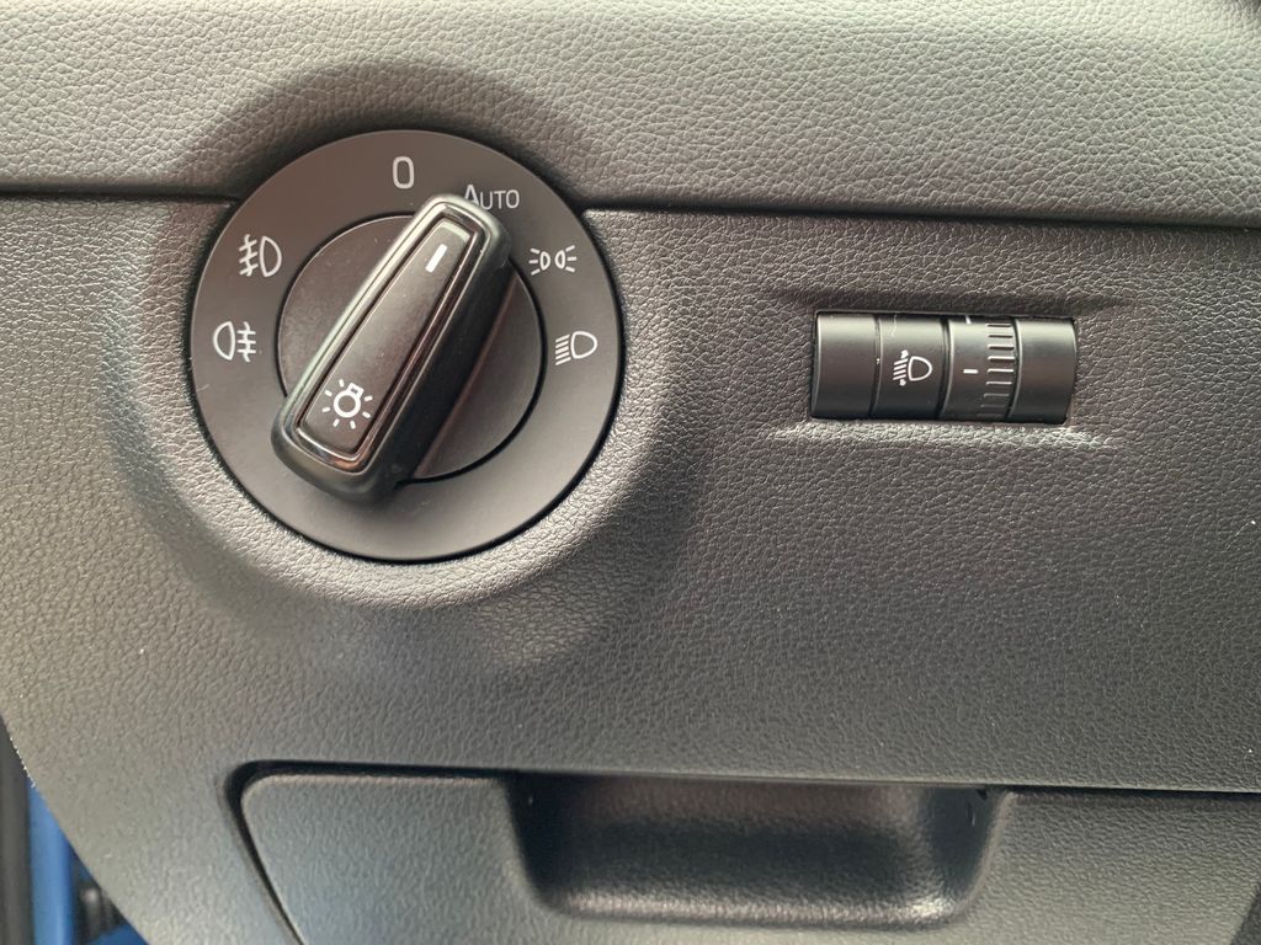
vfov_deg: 53.1
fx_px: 947
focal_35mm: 26
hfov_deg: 67.3
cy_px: 472
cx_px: 630
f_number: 1.8
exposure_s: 1/60
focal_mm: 4.25
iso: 250
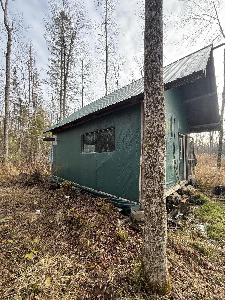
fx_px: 121
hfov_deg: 85.7
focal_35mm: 14
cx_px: 112
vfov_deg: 102.1
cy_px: 150
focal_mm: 2.22
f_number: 2.2
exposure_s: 1/200
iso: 64
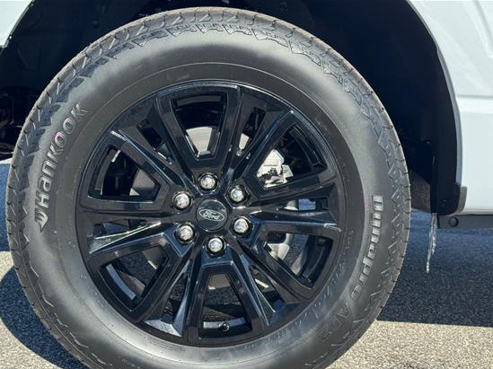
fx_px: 797
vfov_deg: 26.0
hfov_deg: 34.4
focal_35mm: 56
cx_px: 230
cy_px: 215
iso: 64
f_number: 1.78
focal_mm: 6.76
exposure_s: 1/1094
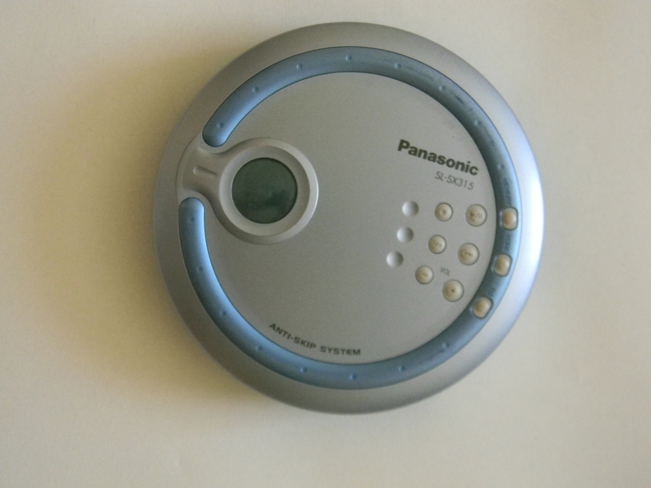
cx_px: 326
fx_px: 884
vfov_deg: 30.9
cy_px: 244
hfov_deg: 40.4
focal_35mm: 47
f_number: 3.9
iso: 200
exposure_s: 1/37.6
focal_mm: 8.6
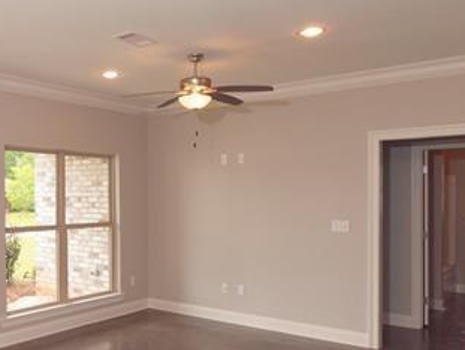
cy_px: 187
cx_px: 100
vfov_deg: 38.7
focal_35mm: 37
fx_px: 498
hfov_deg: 47.6
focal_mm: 9
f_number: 5.6
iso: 320
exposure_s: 1/125
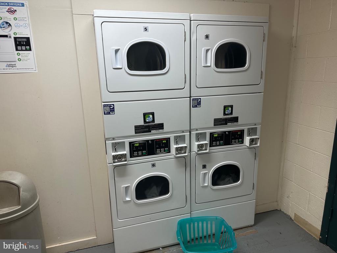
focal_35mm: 24
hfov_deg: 71.6
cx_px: 168
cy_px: 126
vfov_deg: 56.8
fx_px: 234
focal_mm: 6.86
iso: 125
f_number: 1.78
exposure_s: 1/60
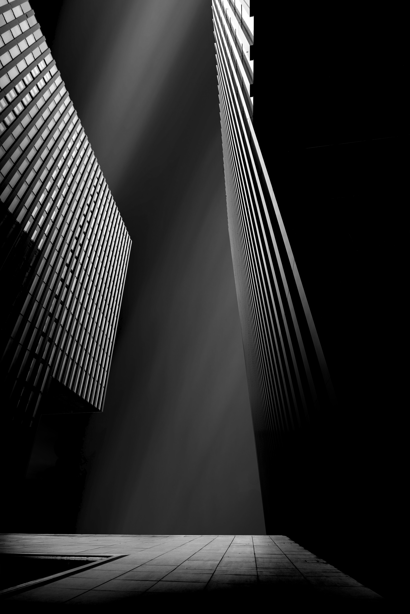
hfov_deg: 73.8
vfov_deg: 96.7
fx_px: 273
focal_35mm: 16
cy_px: 307
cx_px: 205
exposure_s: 1/800
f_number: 6.3
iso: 250
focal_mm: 16
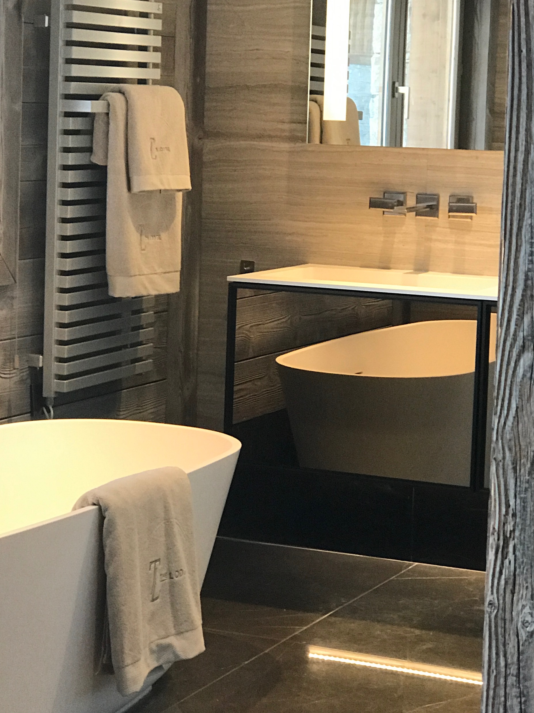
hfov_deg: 15.9
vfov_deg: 21.0
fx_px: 1913
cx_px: 283
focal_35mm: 93
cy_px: 270
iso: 160
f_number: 2.8
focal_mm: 6.6
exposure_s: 1/50
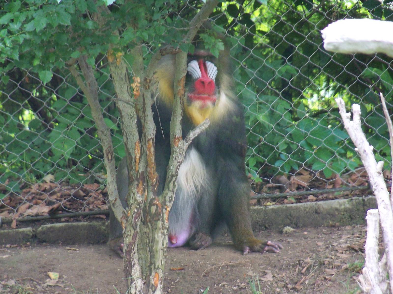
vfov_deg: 4.2
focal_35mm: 350
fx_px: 3974
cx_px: 196
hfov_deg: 5.7
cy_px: 147
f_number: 4.8
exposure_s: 1/60
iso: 400
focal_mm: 62
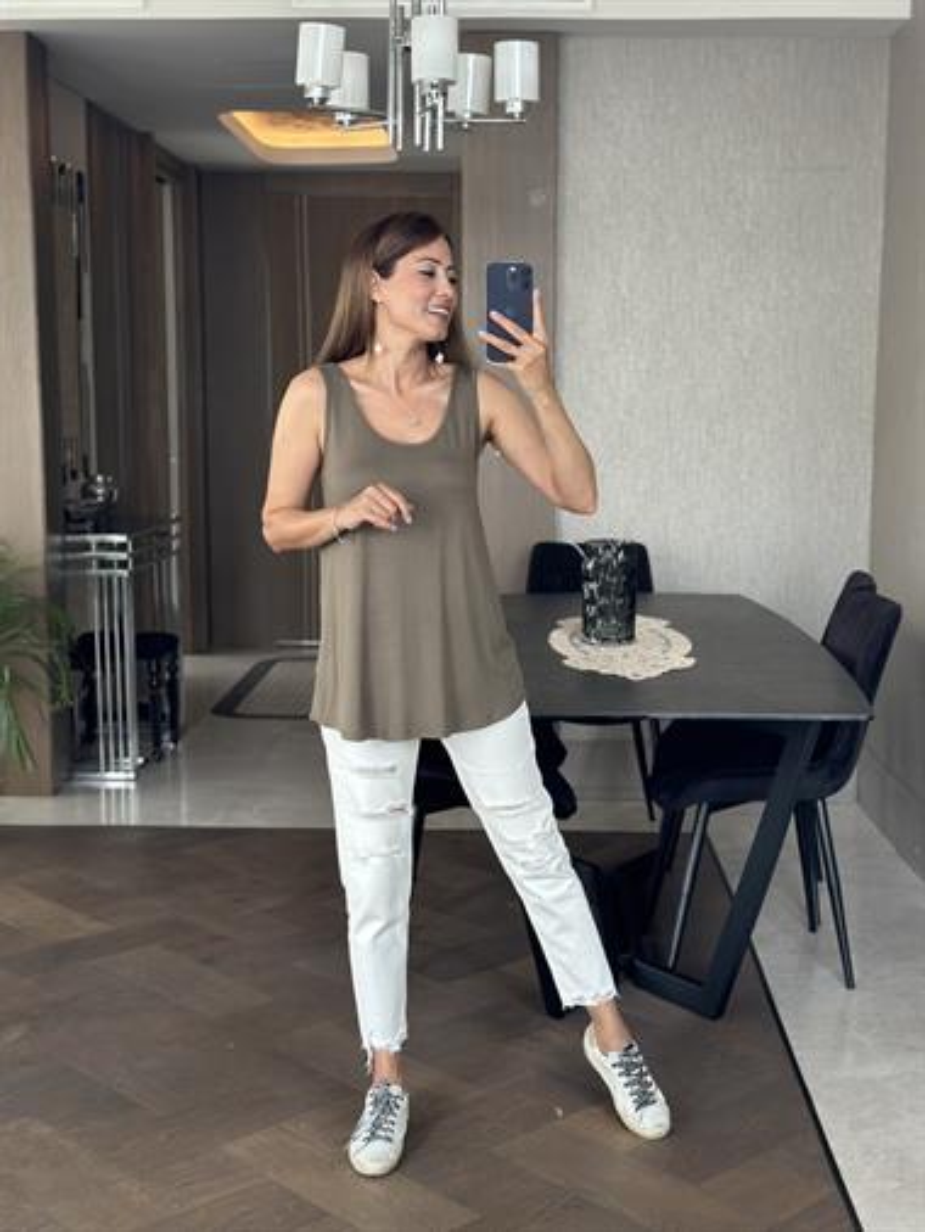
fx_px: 1709
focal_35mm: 48
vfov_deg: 39.6
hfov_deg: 30.3
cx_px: 462
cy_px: 616
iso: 125
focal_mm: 6.86
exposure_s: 1/60
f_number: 1.78
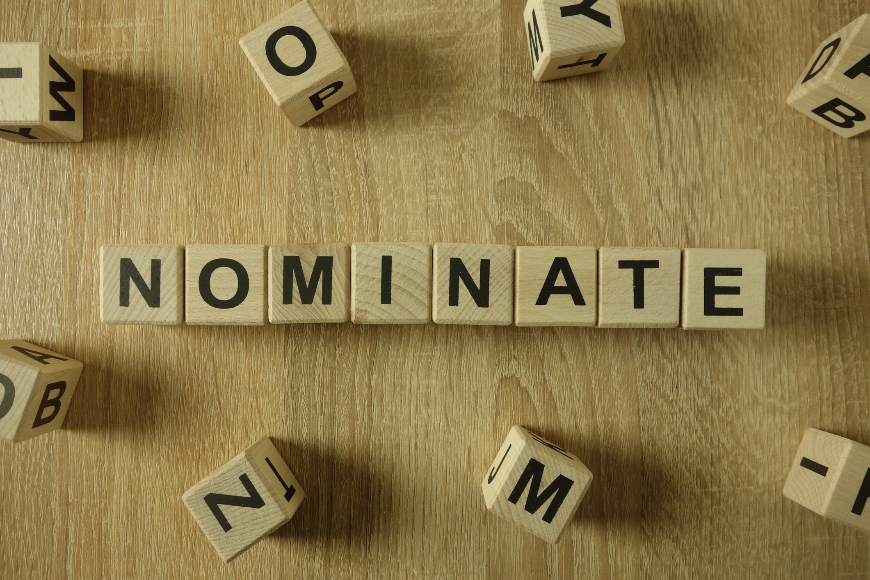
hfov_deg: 65.5
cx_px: 435
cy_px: 290
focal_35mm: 28
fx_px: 677
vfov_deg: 46.4
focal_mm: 10.4
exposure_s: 1/60
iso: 400
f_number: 4
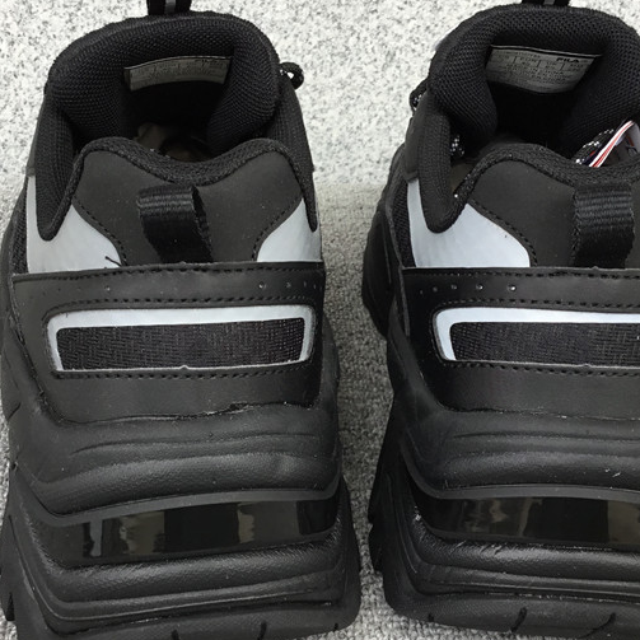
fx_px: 1025
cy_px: 291
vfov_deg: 34.7
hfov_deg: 34.7
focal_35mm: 49
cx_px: 305
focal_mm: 3.3
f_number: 2.4
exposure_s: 1/100
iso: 32
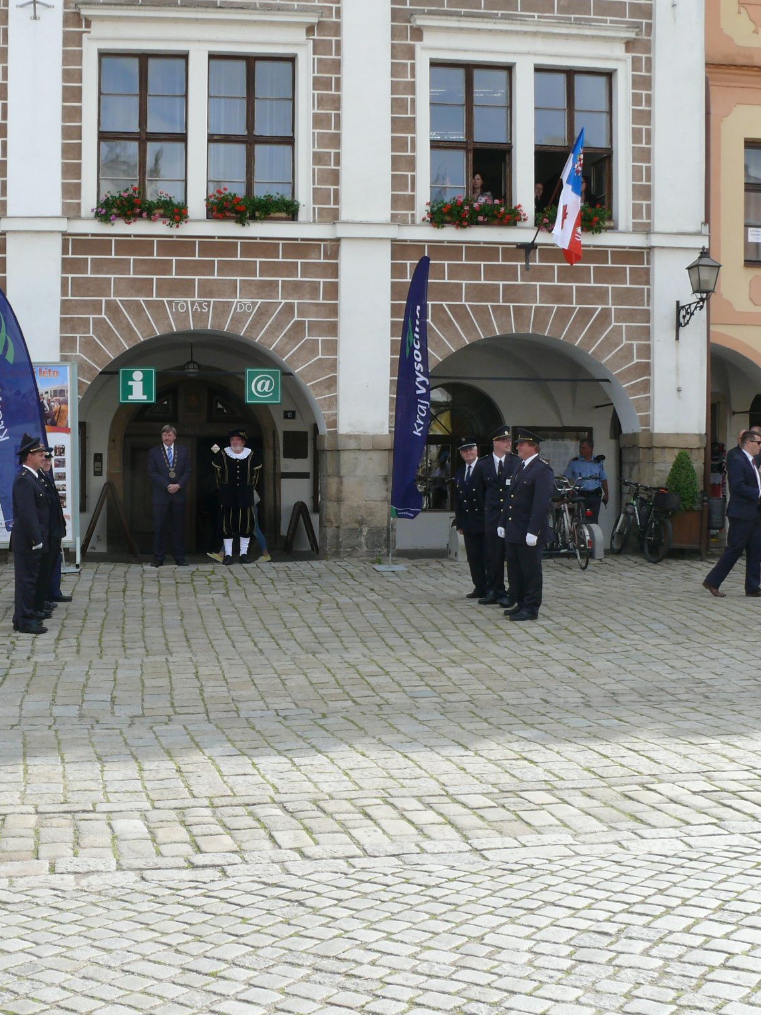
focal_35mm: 47
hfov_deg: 30.6
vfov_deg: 40.4
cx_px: 247
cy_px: 507
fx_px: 1377
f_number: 5.6
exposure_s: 1/200
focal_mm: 7.4
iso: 100
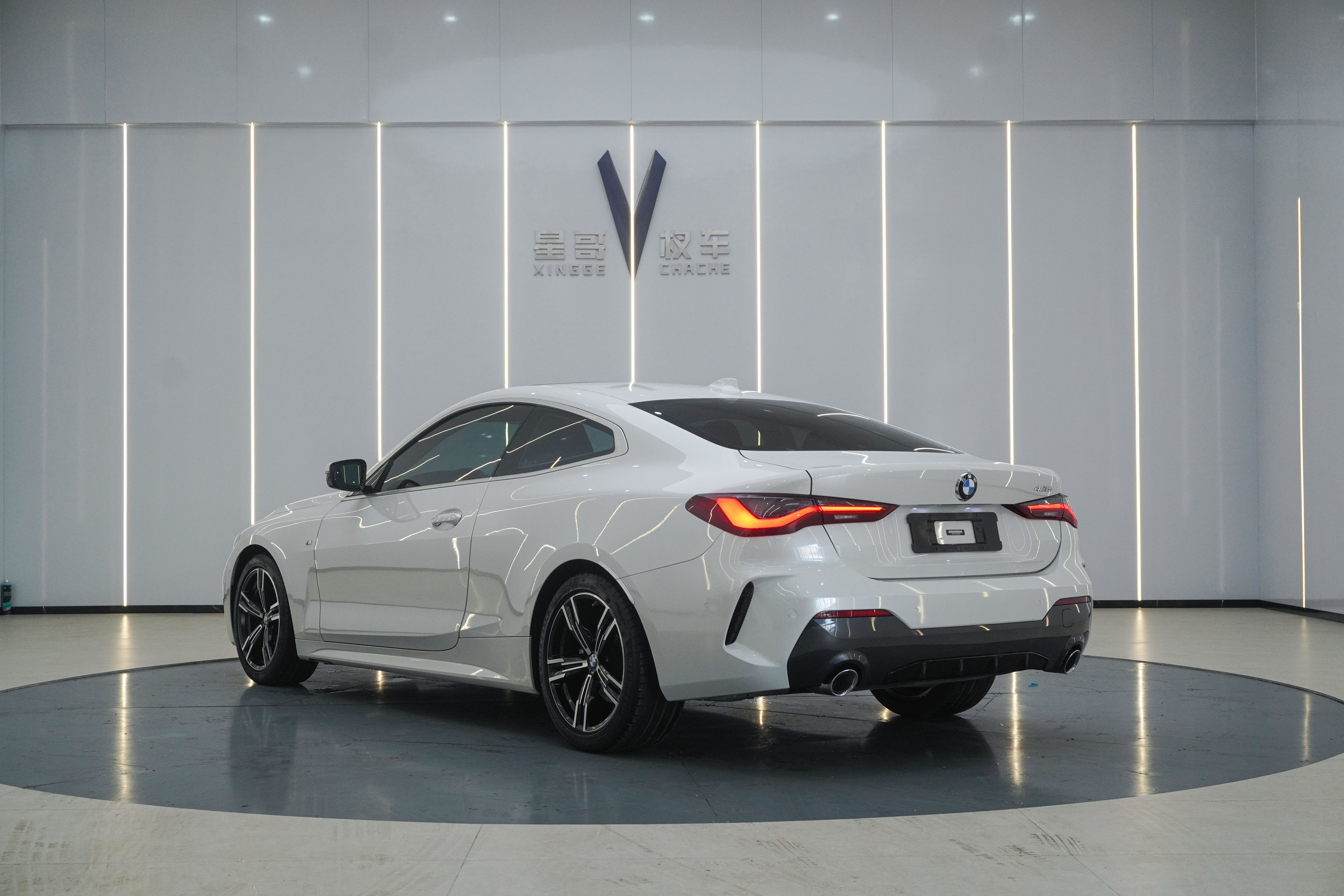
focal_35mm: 46
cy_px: 448
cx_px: 672
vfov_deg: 28.9
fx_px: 1736
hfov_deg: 42.3
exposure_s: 1/80
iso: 500
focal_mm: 31
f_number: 7.1
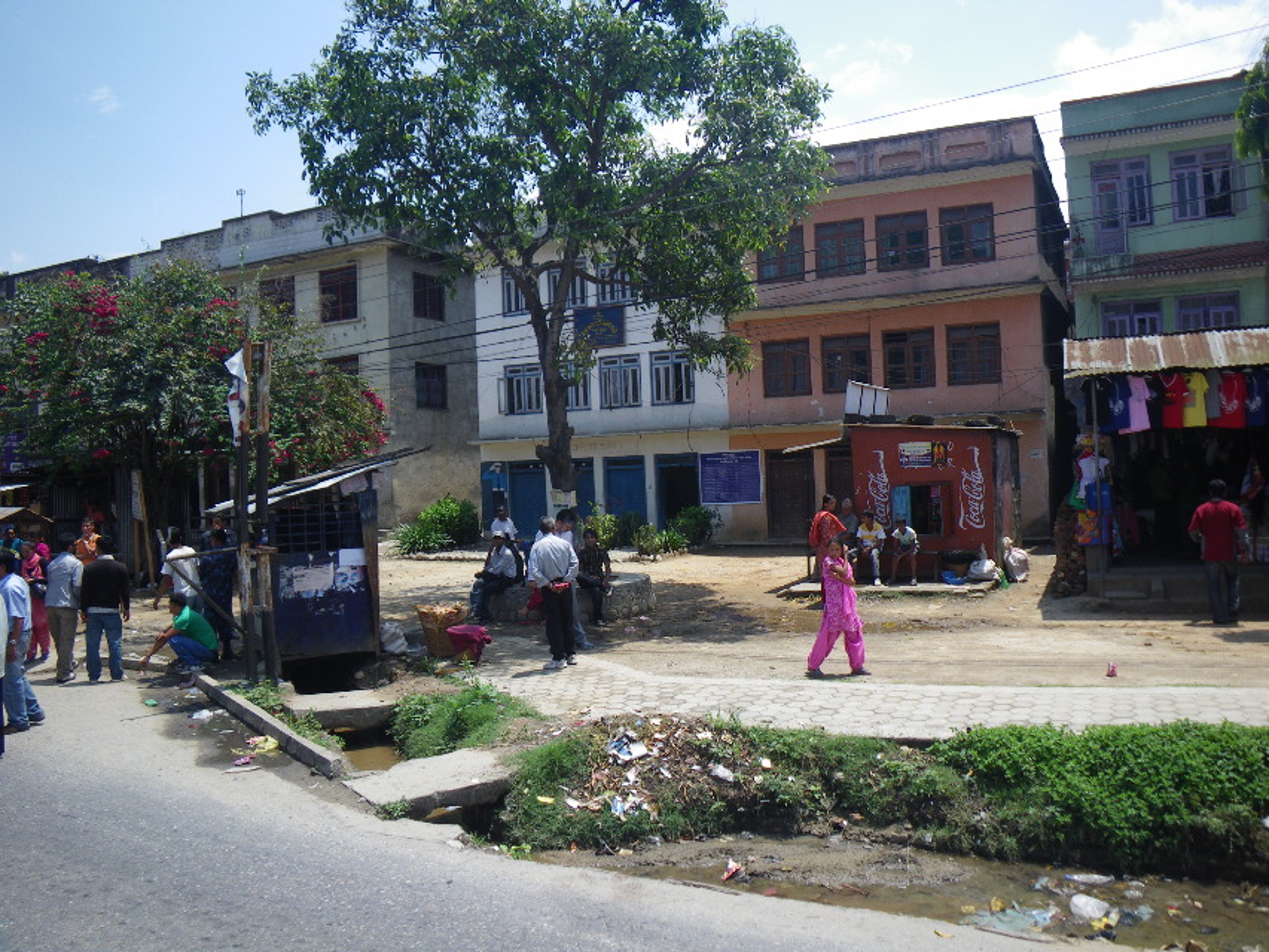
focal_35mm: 28
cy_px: 476
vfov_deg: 49.8
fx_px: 1027
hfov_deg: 63.4
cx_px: 634
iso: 50
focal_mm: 5
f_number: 3.5
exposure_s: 1/400
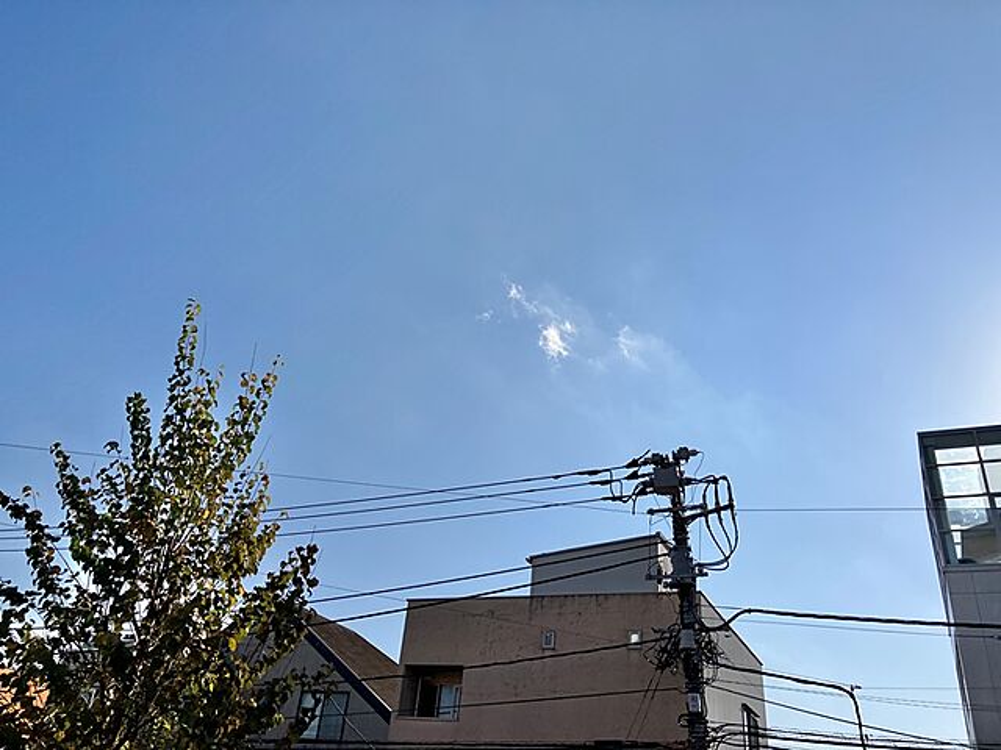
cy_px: 375
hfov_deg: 63.4
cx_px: 500
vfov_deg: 49.7
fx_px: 810
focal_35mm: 28
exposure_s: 1/6098
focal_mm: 3.99
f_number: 1.8
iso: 32
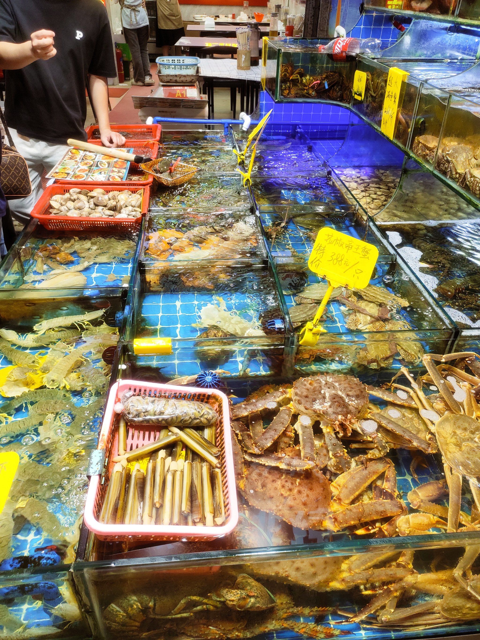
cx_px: 240
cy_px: 320
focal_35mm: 23
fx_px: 425
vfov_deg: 73.9
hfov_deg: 58.9
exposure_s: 1/100
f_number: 1.79
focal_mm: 4.74
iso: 78
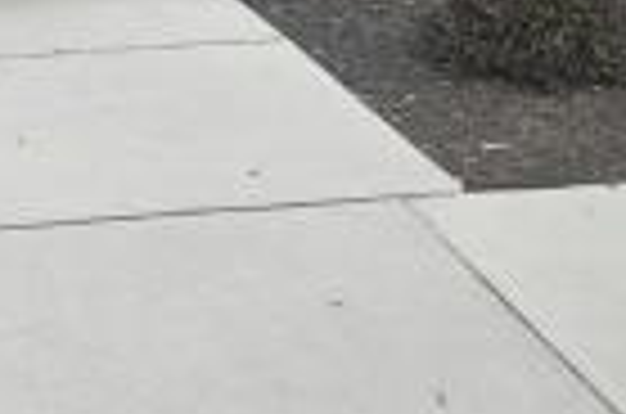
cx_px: 54
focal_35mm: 69
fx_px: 1197
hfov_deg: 28.1
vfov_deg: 18.5
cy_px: -99
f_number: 1.8
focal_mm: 5.4
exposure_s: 1/221
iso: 25
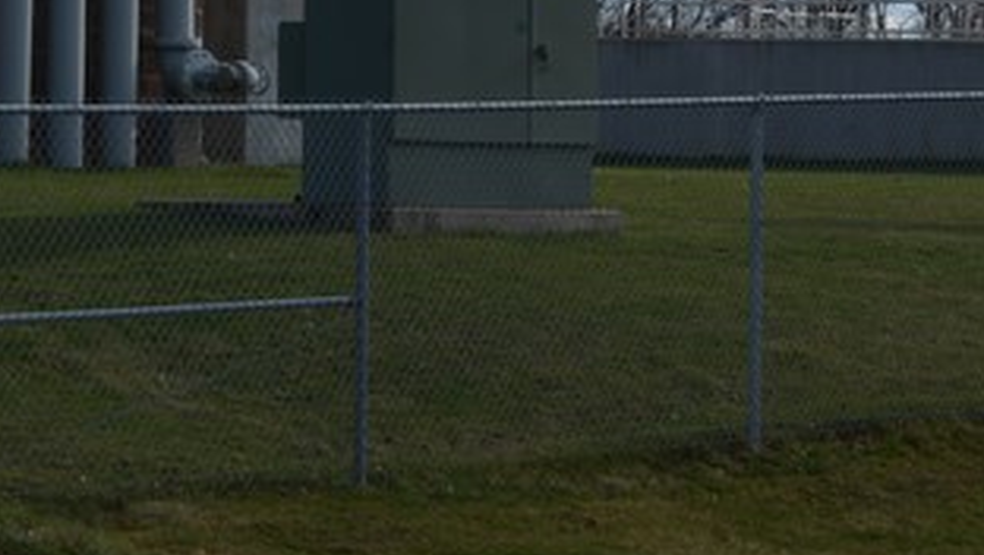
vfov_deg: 6.8
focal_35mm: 175
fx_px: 4569
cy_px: -337
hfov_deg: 11.8
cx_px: -401
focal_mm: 29
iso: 100
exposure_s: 1/320
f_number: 9
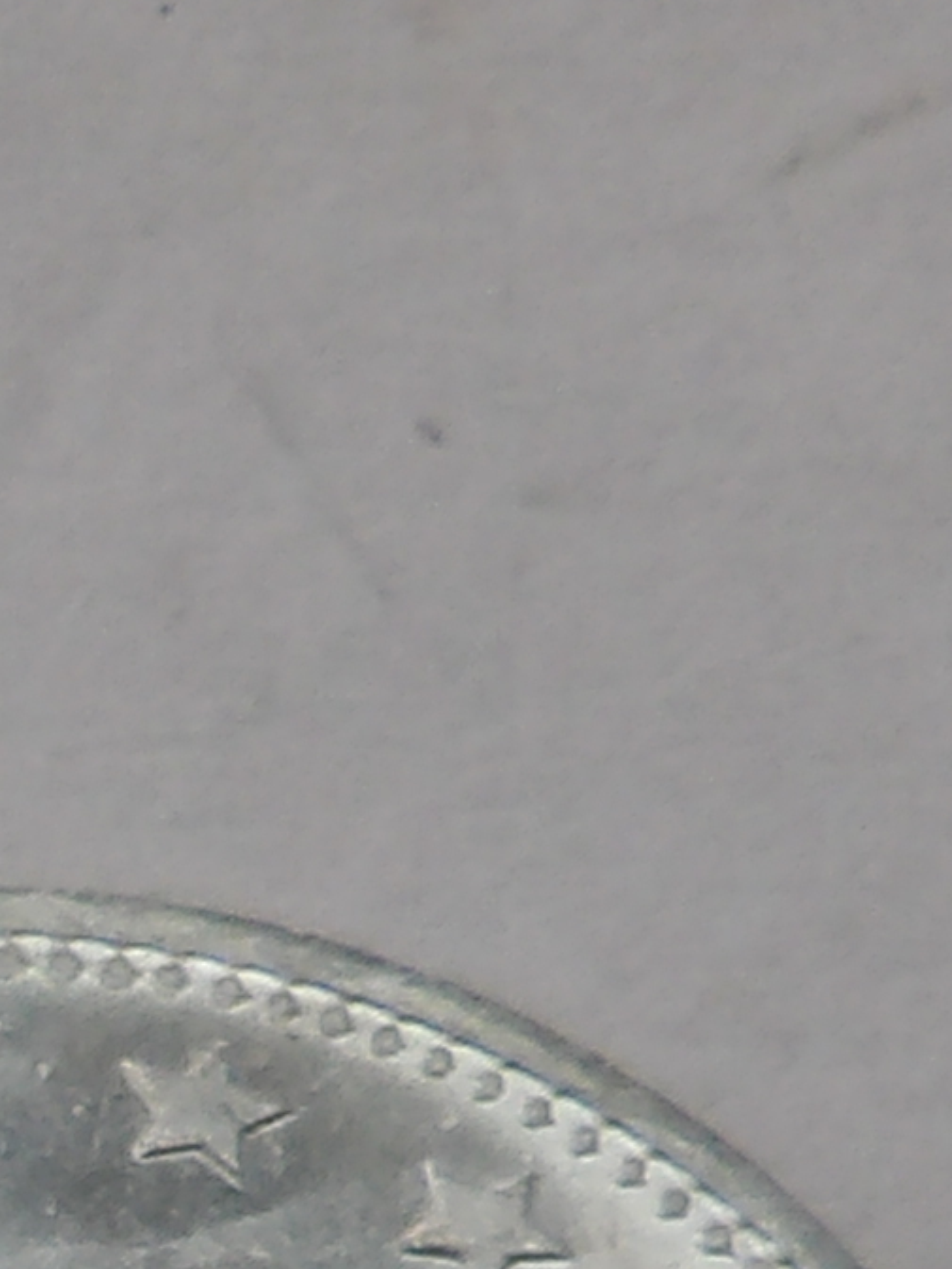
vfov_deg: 7.2
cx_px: -1553
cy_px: 2883
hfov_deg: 5.4
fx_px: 9604
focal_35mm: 262
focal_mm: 6.2
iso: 100
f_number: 4.5
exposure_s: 1/54
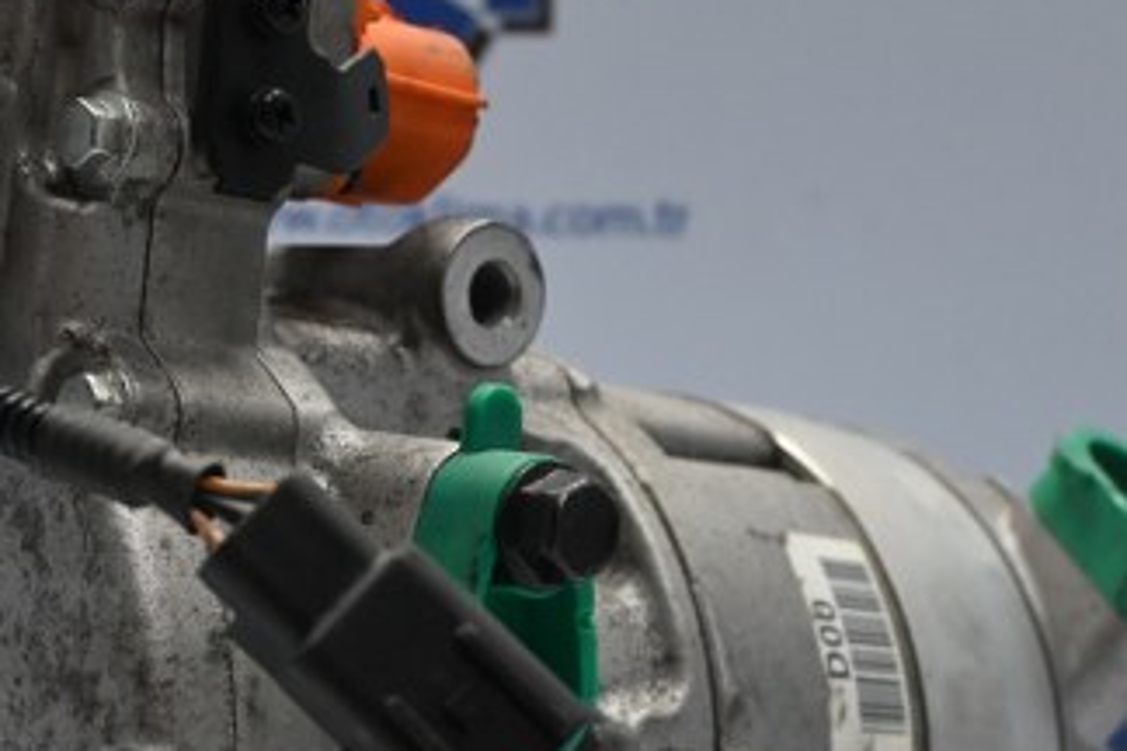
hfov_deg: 22.3
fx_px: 2844
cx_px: 390
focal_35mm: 91
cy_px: 659
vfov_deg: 14.9
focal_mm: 24.5
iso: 1100
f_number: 4.2
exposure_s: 1/125
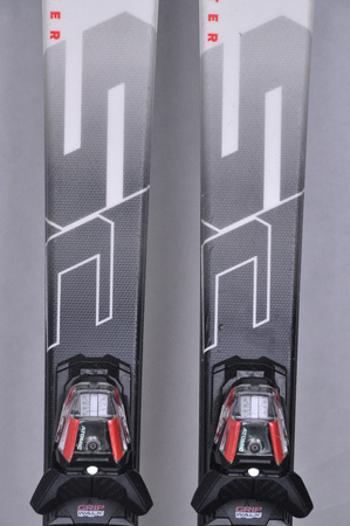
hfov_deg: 8.7
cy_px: 263
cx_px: 175
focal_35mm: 158
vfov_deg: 13.1
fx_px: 2302
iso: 3200
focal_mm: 105
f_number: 9.5
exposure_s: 1/125
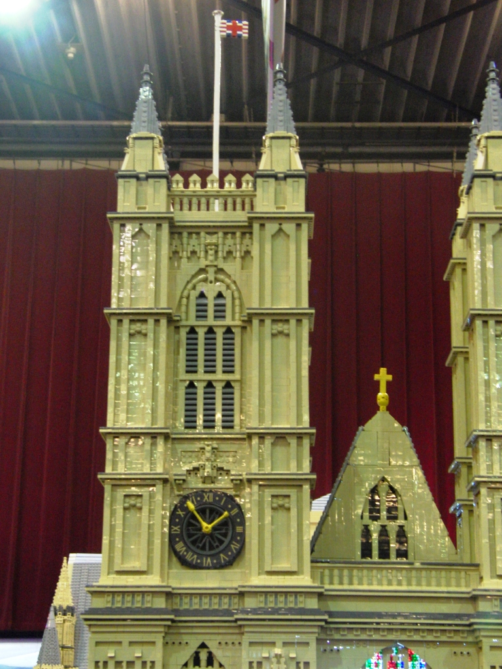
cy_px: 334
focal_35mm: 73
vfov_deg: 26.7
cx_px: 251
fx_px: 1412
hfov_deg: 20.2
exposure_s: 1/15
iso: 400
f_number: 3.6
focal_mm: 13
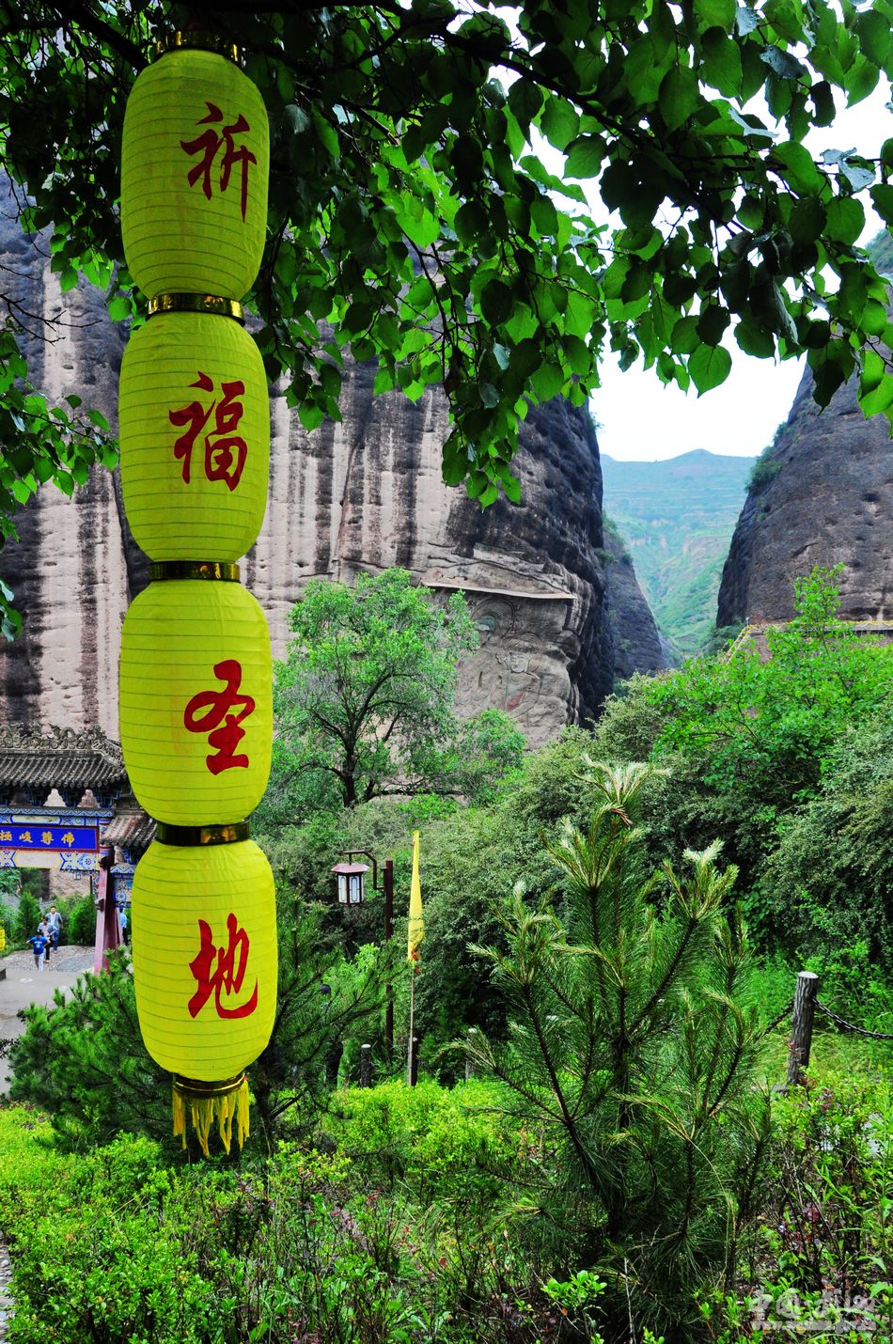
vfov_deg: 67.4
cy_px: 672
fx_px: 1007
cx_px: 446
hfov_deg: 47.8
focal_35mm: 27
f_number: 10
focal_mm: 18
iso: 800
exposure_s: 1/400
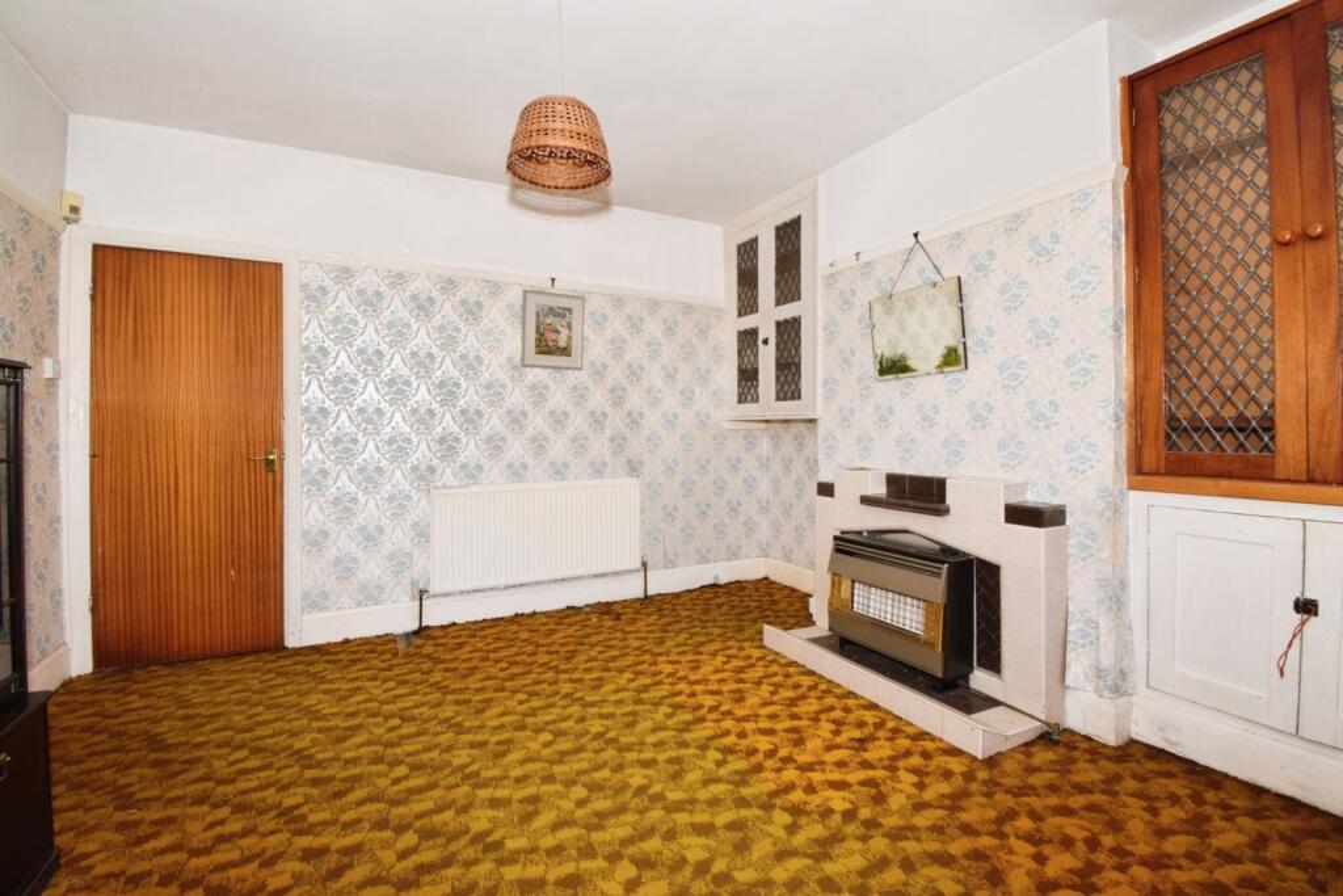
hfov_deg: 100.4
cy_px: 448
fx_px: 560
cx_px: 672
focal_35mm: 15
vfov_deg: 77.3
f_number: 14
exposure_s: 1/60
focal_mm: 10
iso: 1000
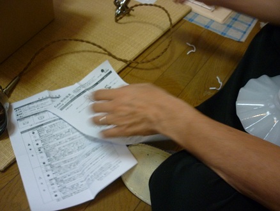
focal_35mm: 33
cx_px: 140
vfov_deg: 43.0
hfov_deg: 55.3
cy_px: 106
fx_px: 267
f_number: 2.8
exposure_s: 1/30
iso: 400
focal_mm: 5.5
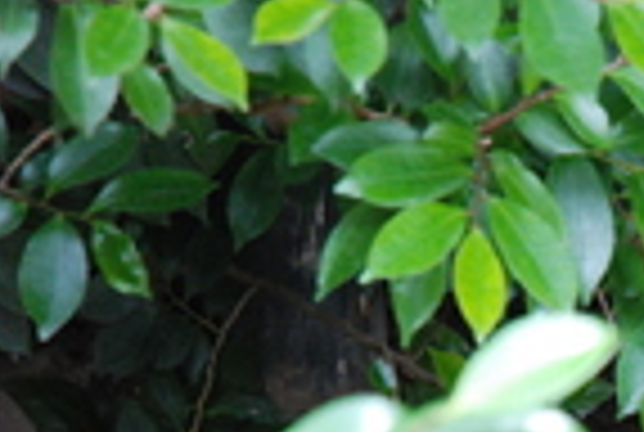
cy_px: 659
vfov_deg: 4.2
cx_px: 986
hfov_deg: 6.3
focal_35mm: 324
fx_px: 5808
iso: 1600
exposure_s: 1/320
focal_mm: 70
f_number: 4.5
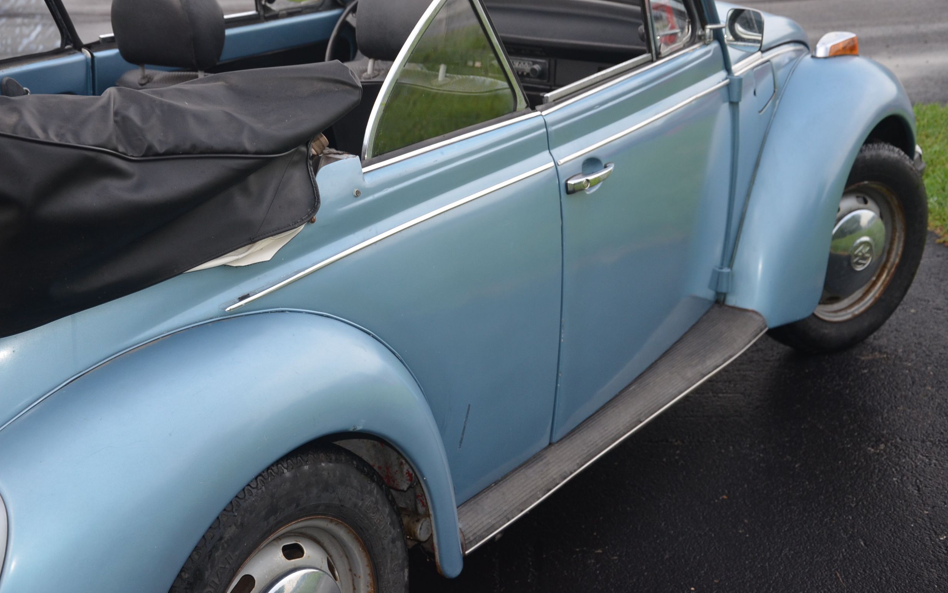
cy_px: 282
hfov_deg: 37.8
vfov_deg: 24.2
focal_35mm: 54
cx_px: 474
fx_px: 1383
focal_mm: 35
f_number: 4.5
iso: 560
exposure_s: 1/60
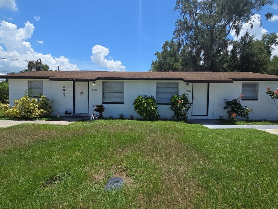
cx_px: 143
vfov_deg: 74.7
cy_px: 105
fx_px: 137
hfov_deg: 91.0
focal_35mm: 17
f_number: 2.2
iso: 50
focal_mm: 2.2
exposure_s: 1/2760
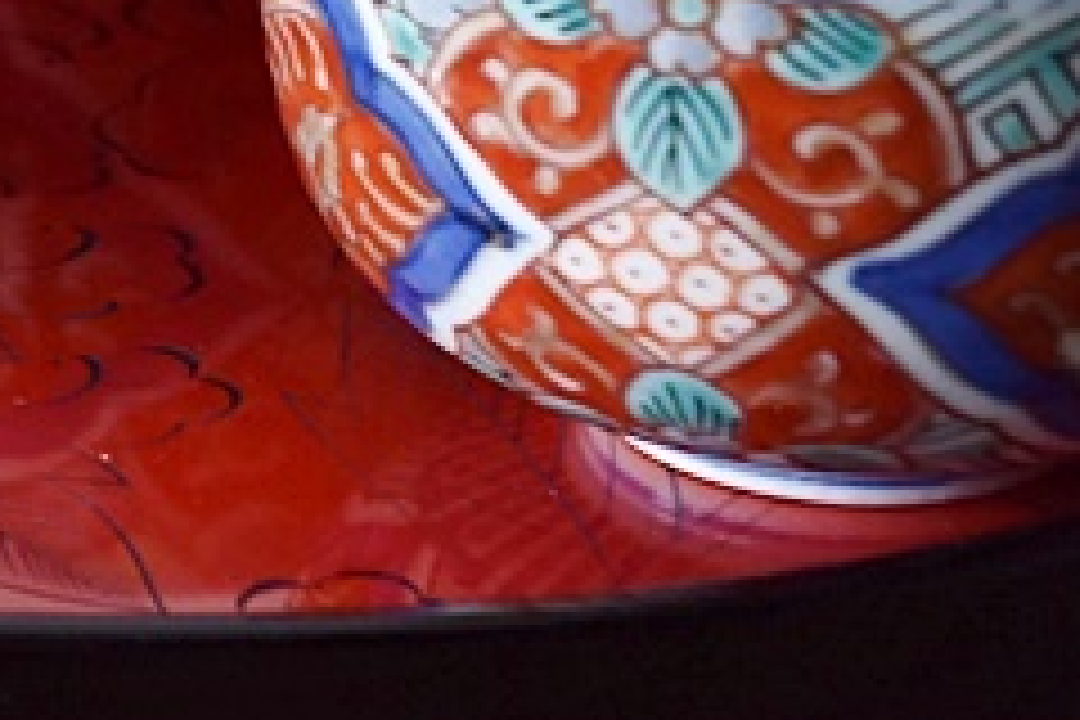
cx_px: -27
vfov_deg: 5.0
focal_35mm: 275
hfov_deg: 7.5
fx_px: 8239
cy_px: -317
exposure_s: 1/5
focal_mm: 55
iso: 800
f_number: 5.6
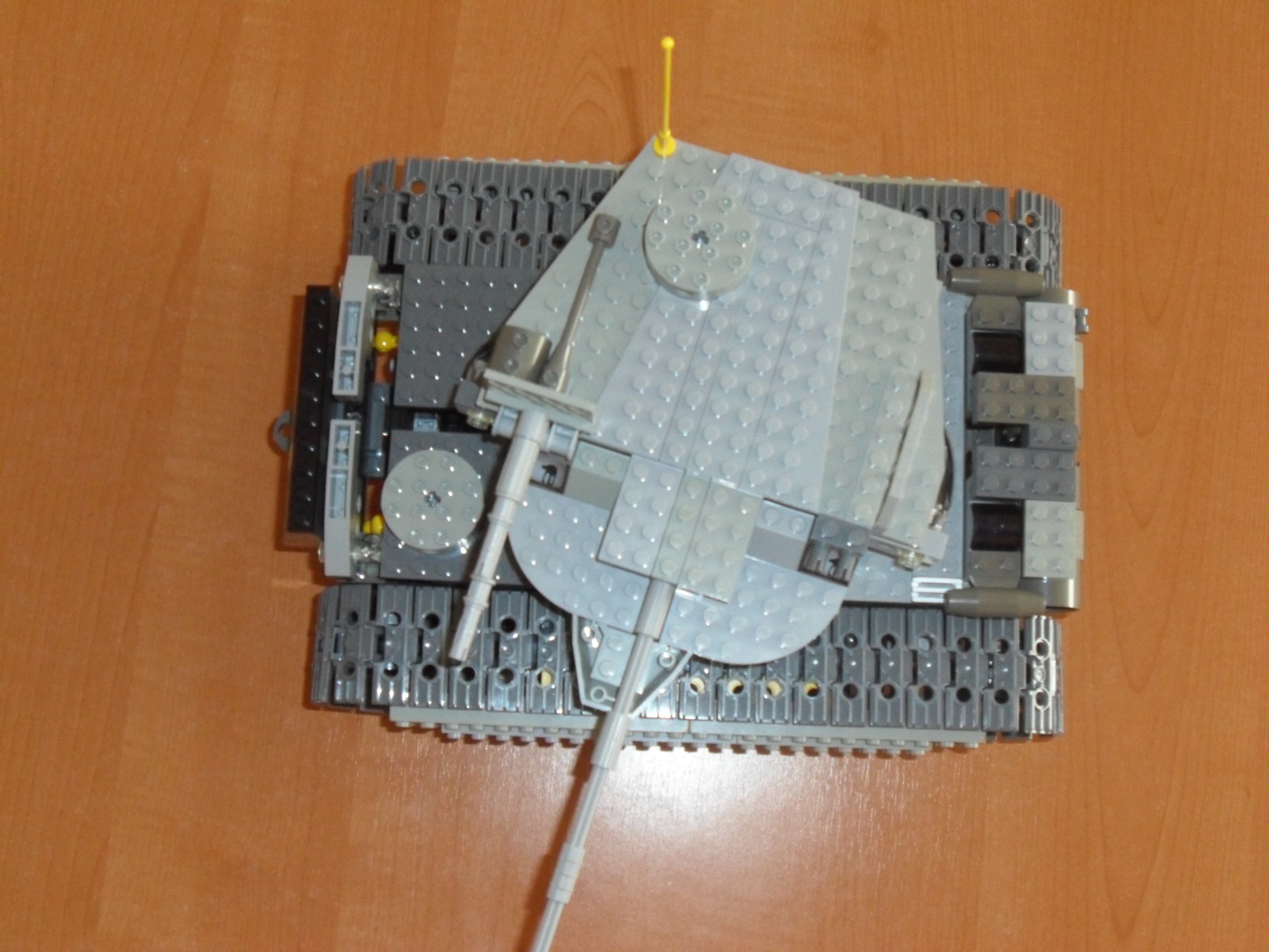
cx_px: 634
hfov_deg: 42.9
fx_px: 1613
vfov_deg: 32.9
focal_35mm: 44
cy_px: 476
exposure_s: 1/45
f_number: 4.5
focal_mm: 7.8
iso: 400
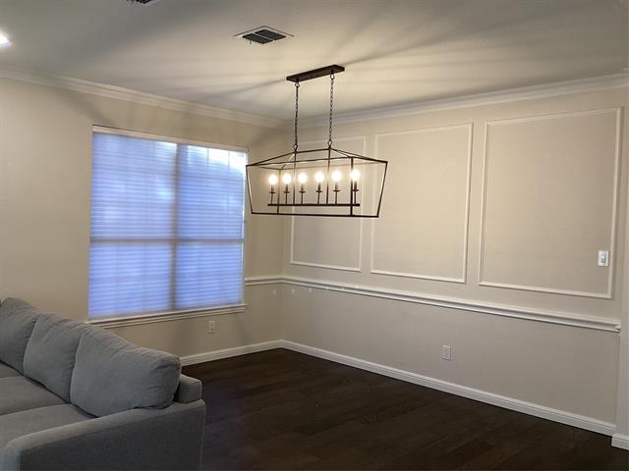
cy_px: 236
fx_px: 563
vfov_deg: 45.4
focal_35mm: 31
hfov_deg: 58.4
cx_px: 314
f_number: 2.4
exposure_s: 1/60
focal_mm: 3.3
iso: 100
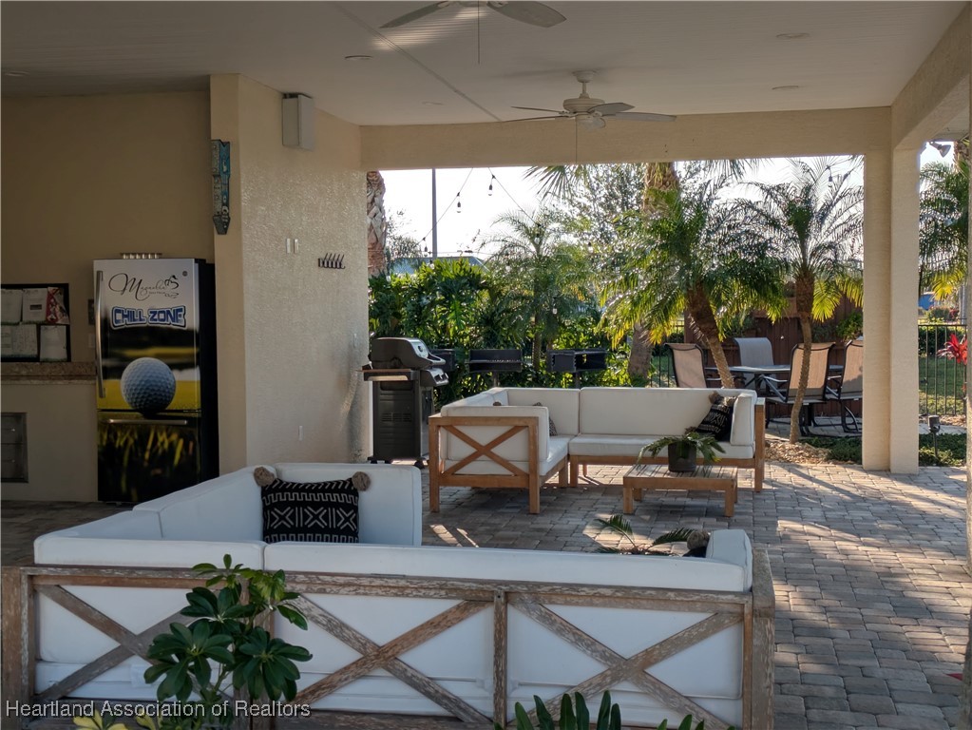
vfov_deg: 28.6
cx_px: 486
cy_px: 365
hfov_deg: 37.5
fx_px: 1433
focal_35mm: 51
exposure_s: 1/2105
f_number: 1.89
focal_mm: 5.43
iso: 53
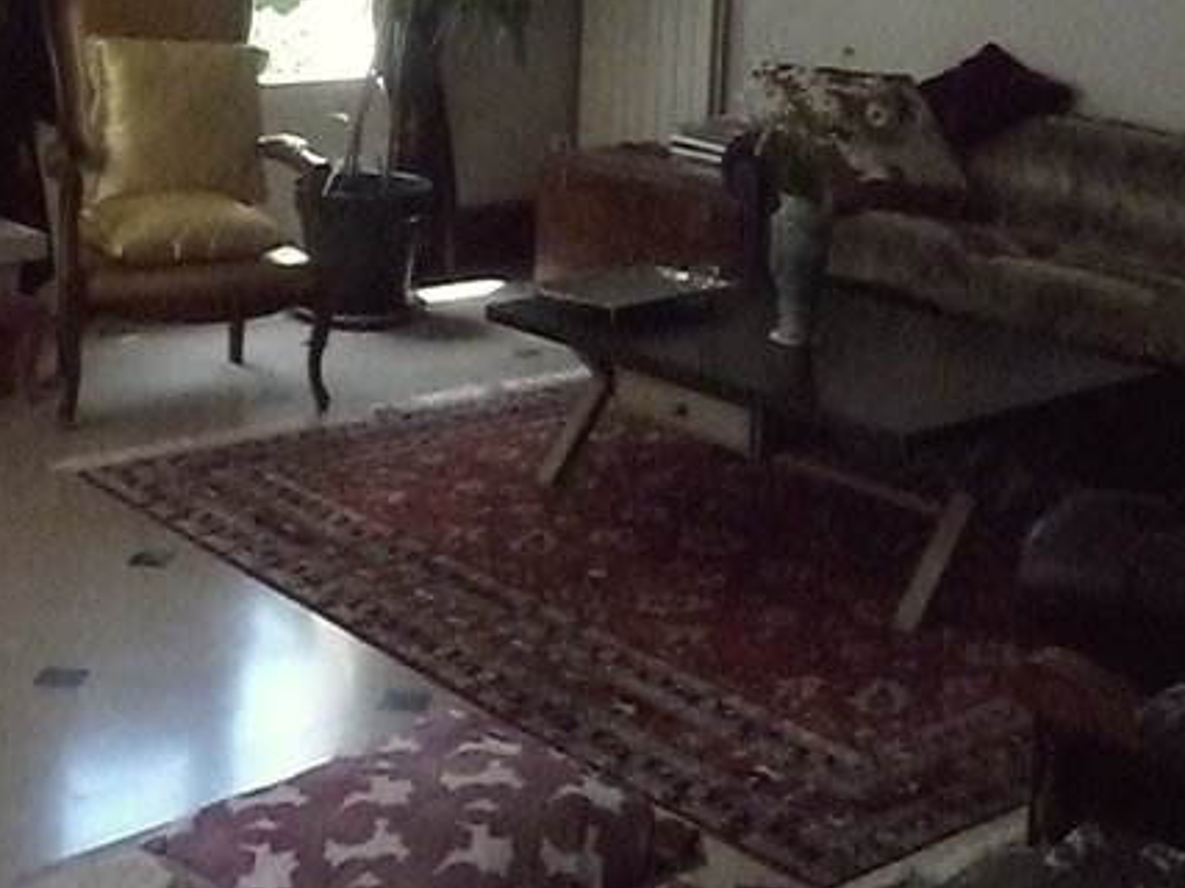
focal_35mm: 60
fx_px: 2053
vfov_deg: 23.6
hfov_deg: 32.2
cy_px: 44
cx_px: 566
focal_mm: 4.1
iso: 2500
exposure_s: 1/400
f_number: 4.5
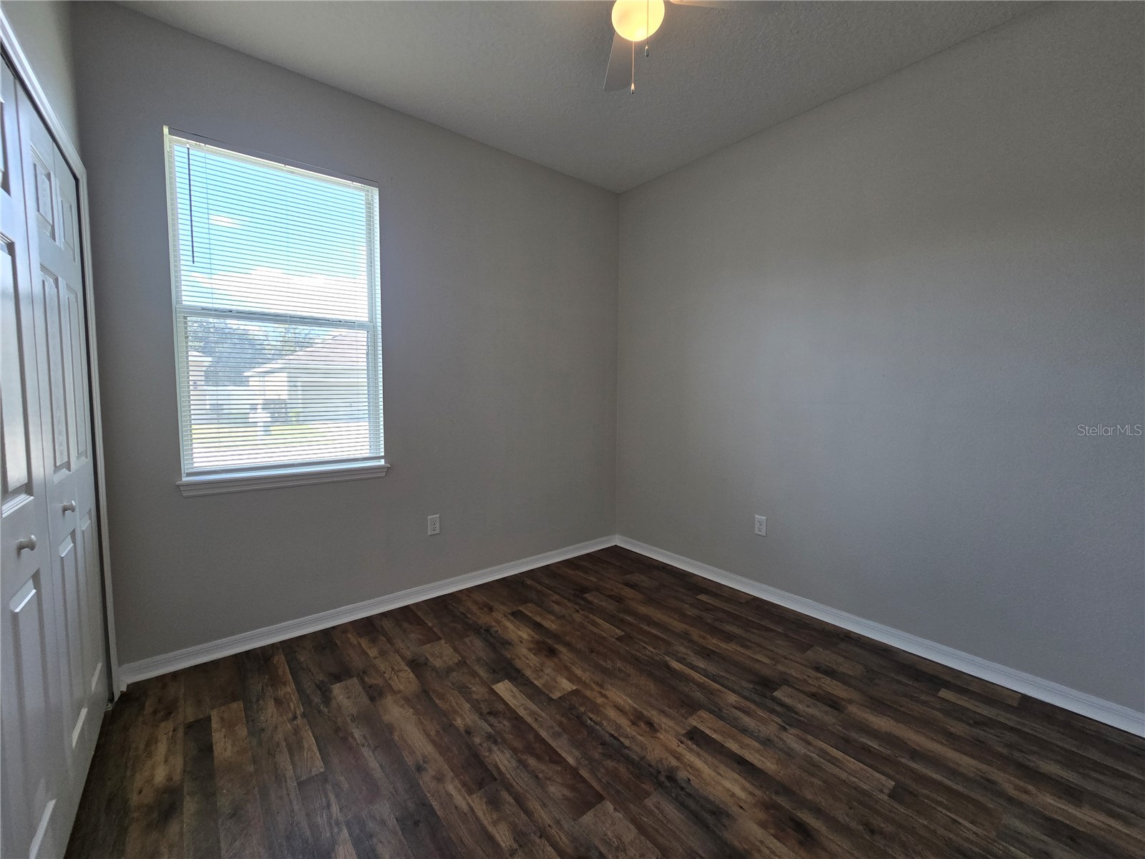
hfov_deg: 106.2
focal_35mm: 13
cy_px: 430
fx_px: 430
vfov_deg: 89.9
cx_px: 572
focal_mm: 2.2
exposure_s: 1/120
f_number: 2.2
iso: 100
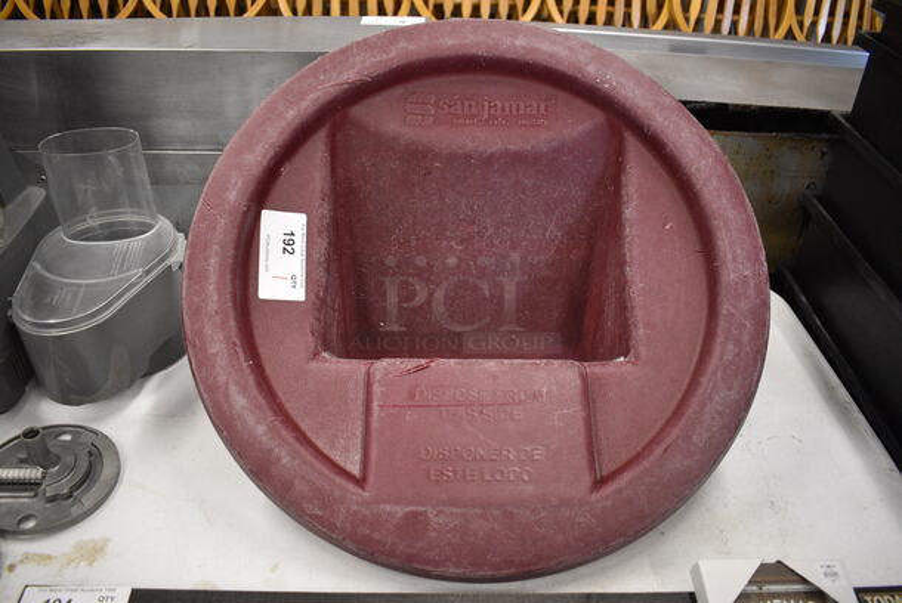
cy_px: 302
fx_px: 677
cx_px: 451
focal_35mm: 27
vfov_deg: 48.0
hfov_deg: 67.3
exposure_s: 1/125
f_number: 3.5
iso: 2500
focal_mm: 18
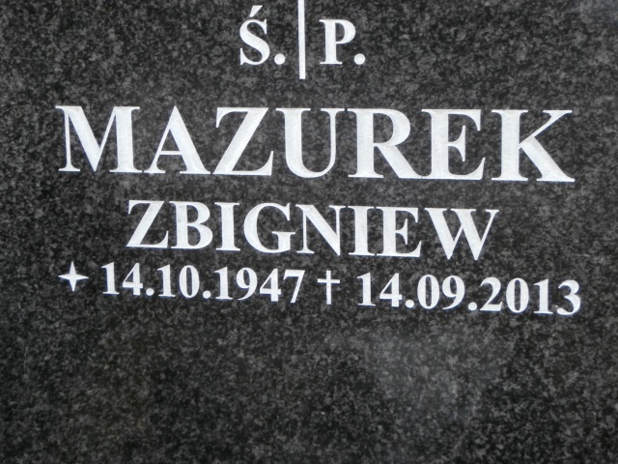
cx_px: 309
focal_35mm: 86
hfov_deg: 22.8
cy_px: 232
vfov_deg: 17.2
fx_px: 1535
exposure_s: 1/40
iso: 200
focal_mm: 15.16
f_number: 5
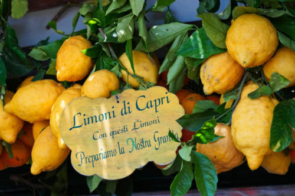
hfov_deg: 19.5
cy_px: 98
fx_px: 860
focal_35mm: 105
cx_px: 148
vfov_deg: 13.0
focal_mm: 105
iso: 1250
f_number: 6.3
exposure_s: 1/160
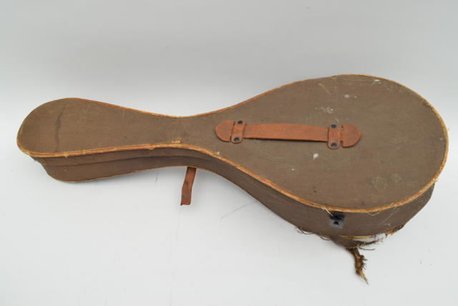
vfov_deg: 40.0
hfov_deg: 57.2
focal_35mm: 33
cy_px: 153
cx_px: 229
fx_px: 420
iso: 100
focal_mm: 22
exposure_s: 1/125
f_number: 9
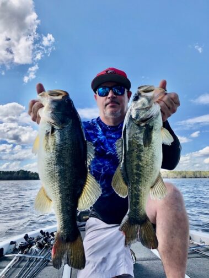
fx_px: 225
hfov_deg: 49.8
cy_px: 139
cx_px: 104
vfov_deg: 63.4
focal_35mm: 28
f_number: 1.8
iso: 20
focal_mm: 3.99
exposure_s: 1/934
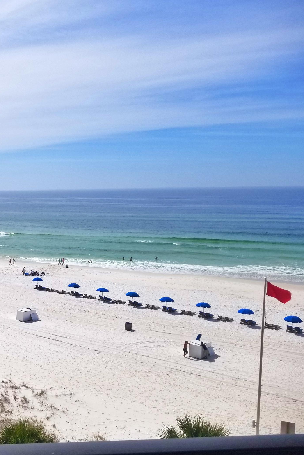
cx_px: -20
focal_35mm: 39
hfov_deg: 30.9
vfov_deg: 49.6
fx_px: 494
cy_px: 229
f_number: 1.7
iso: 50
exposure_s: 1/6320
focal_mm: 4.25
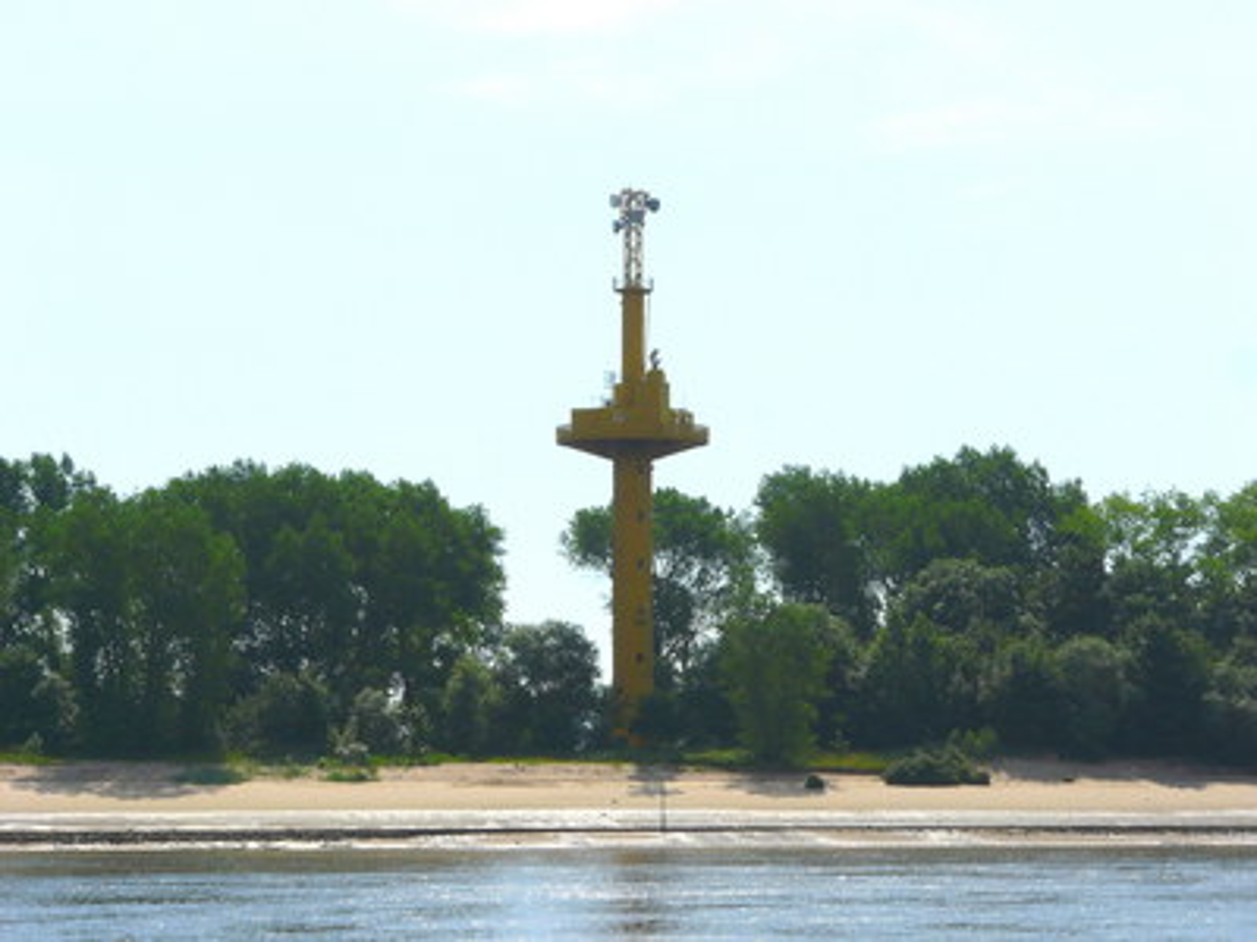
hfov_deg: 17.3
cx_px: 628
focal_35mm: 114
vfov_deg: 13.0
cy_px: 471
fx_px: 4140
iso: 100
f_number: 8
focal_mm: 18.8
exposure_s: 1/500
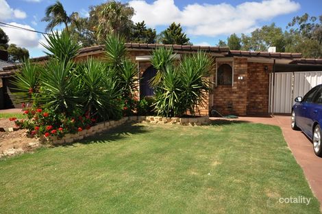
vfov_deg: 43.6
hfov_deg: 61.9
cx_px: 161
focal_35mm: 30
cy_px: 107
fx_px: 268
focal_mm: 20
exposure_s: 1/200
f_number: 14
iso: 200
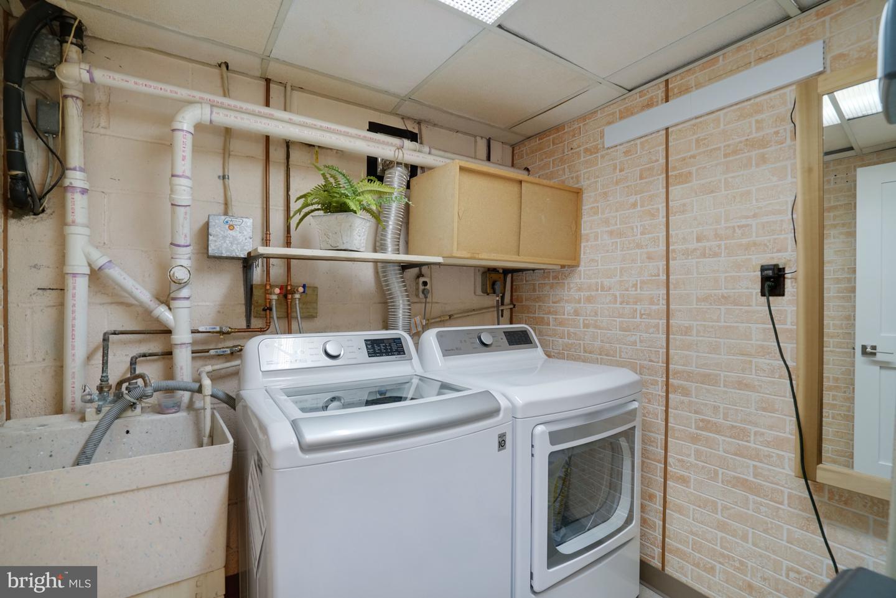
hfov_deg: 96.7
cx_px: 448
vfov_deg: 73.8
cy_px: 299
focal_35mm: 16
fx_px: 398
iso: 1250
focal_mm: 16
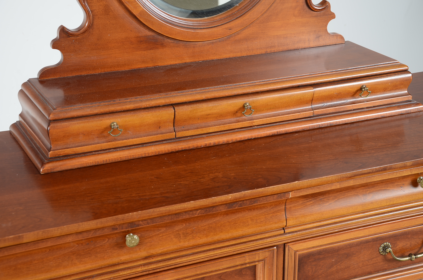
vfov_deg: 18.8
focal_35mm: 72
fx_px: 844
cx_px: 212
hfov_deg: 28.1
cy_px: 140
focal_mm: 48
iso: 160
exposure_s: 1/80
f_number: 6.3
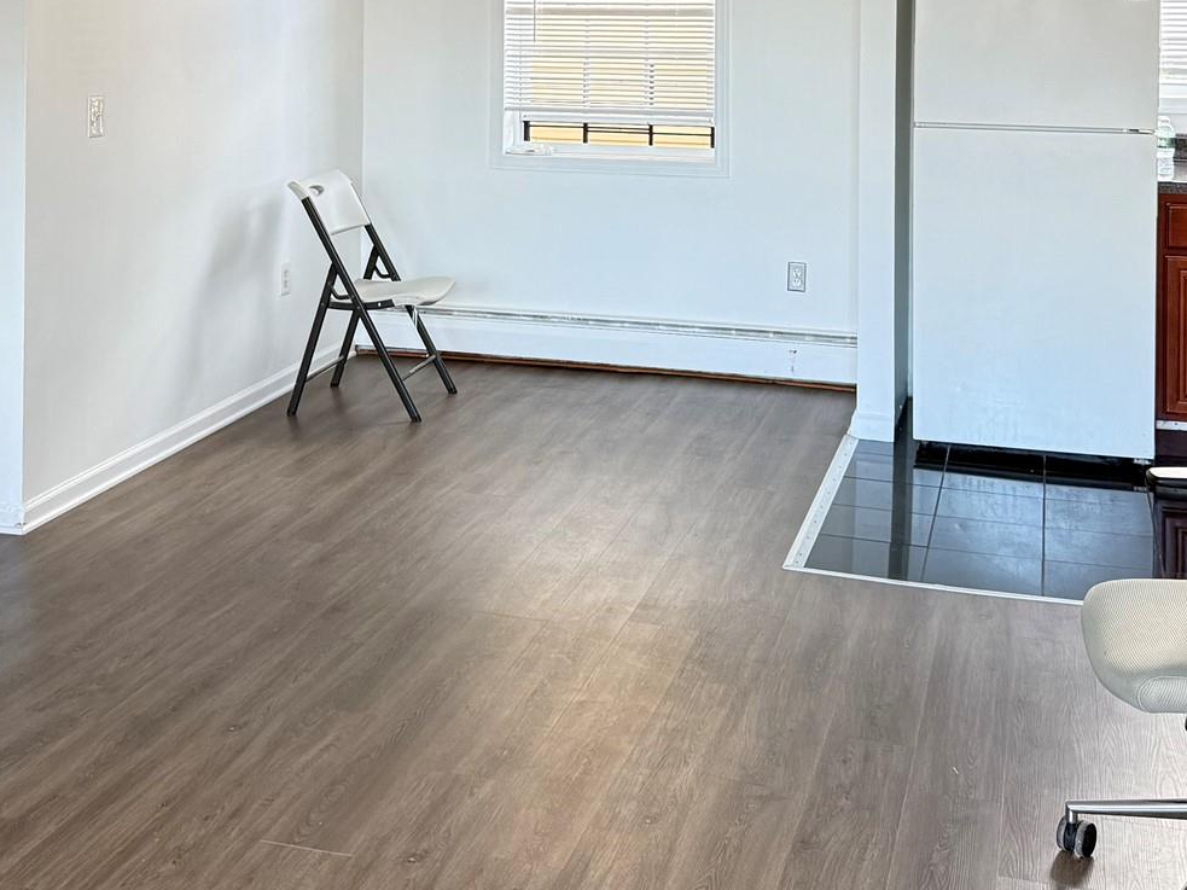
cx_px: 533
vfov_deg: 27.8
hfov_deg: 38.2
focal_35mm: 50
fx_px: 1714
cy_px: 59
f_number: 1.78
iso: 250
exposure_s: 1/60
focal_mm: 6.76
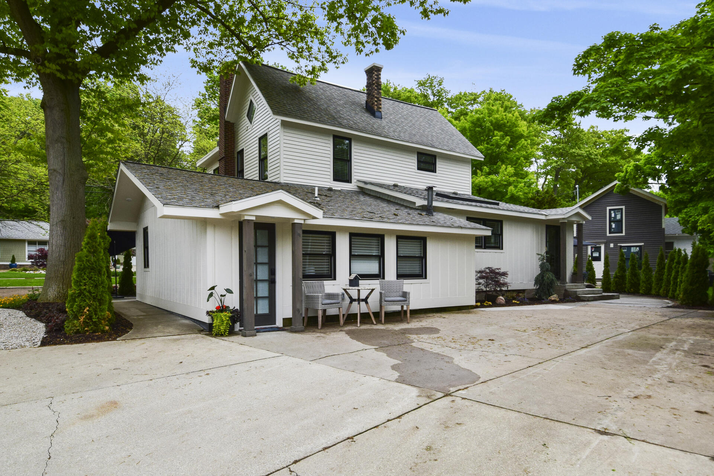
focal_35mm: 18
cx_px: 357
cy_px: 238
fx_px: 357
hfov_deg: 90.0
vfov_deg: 67.4
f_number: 10
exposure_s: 1/250
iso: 400
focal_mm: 12
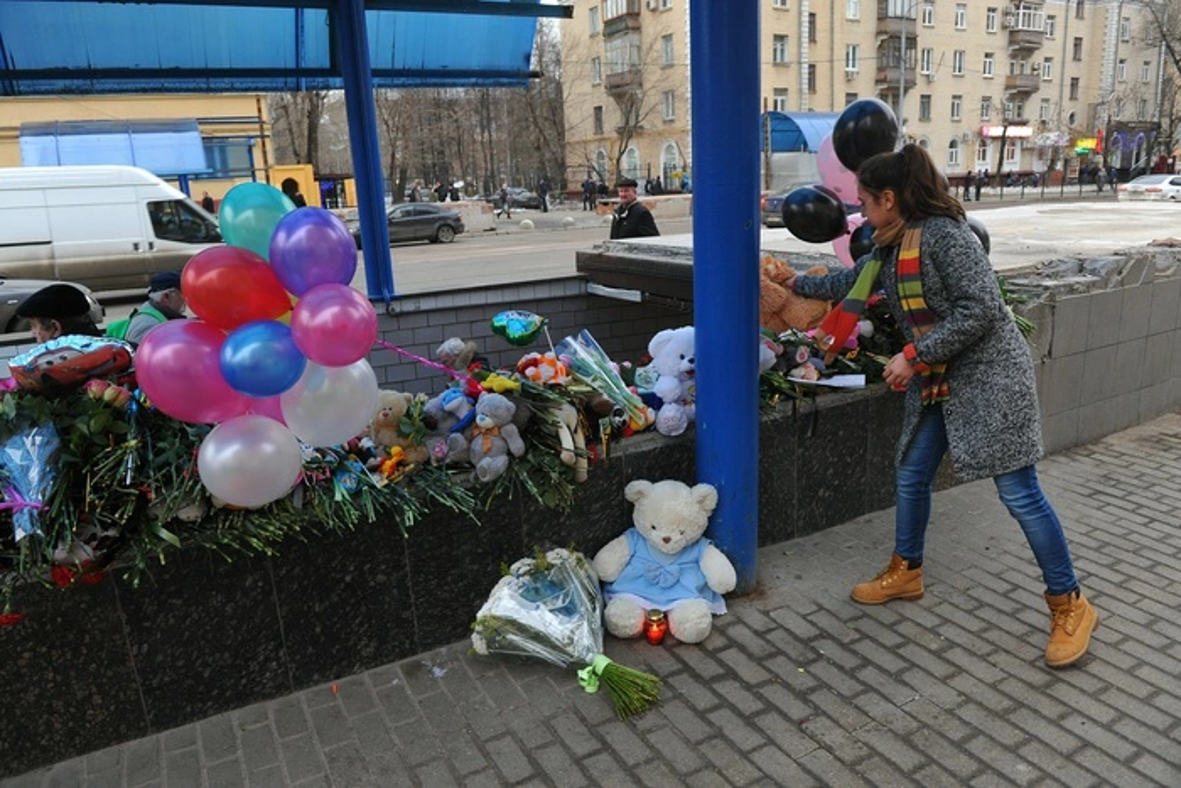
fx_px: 787
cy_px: 394
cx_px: 590
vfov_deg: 53.2
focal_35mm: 24
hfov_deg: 73.7
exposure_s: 1/160
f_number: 5
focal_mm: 24
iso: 1600
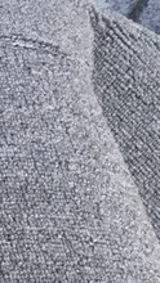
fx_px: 1039
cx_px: -378
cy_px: 405
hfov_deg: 7.4
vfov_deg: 14.6
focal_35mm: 138
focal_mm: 3.3
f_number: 2.4
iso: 25
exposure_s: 1/118
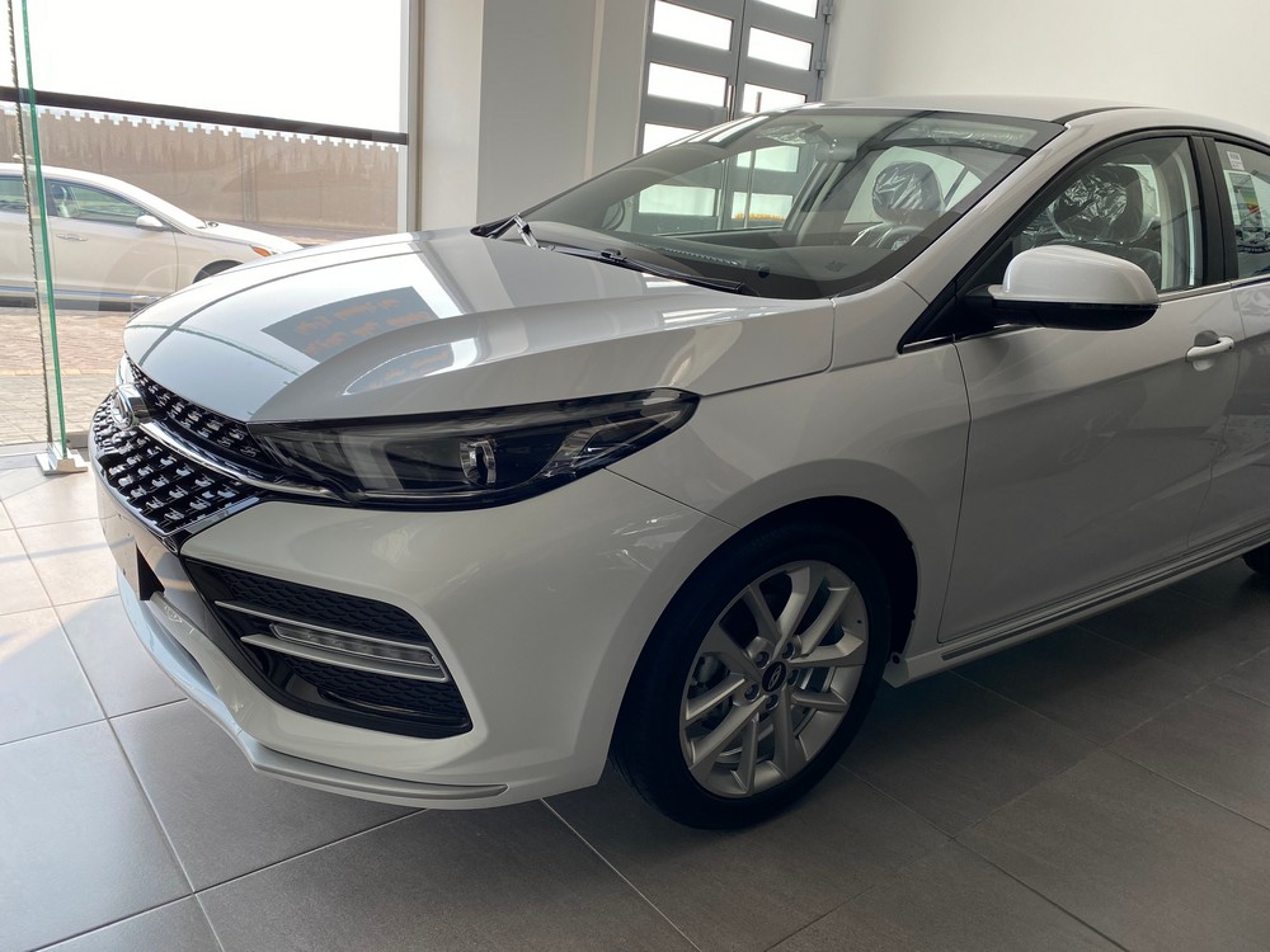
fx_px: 954
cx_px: 635
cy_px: 476
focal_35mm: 26
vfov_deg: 53.1
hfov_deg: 67.3
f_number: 1.8
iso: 32
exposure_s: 1/352
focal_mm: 4.25
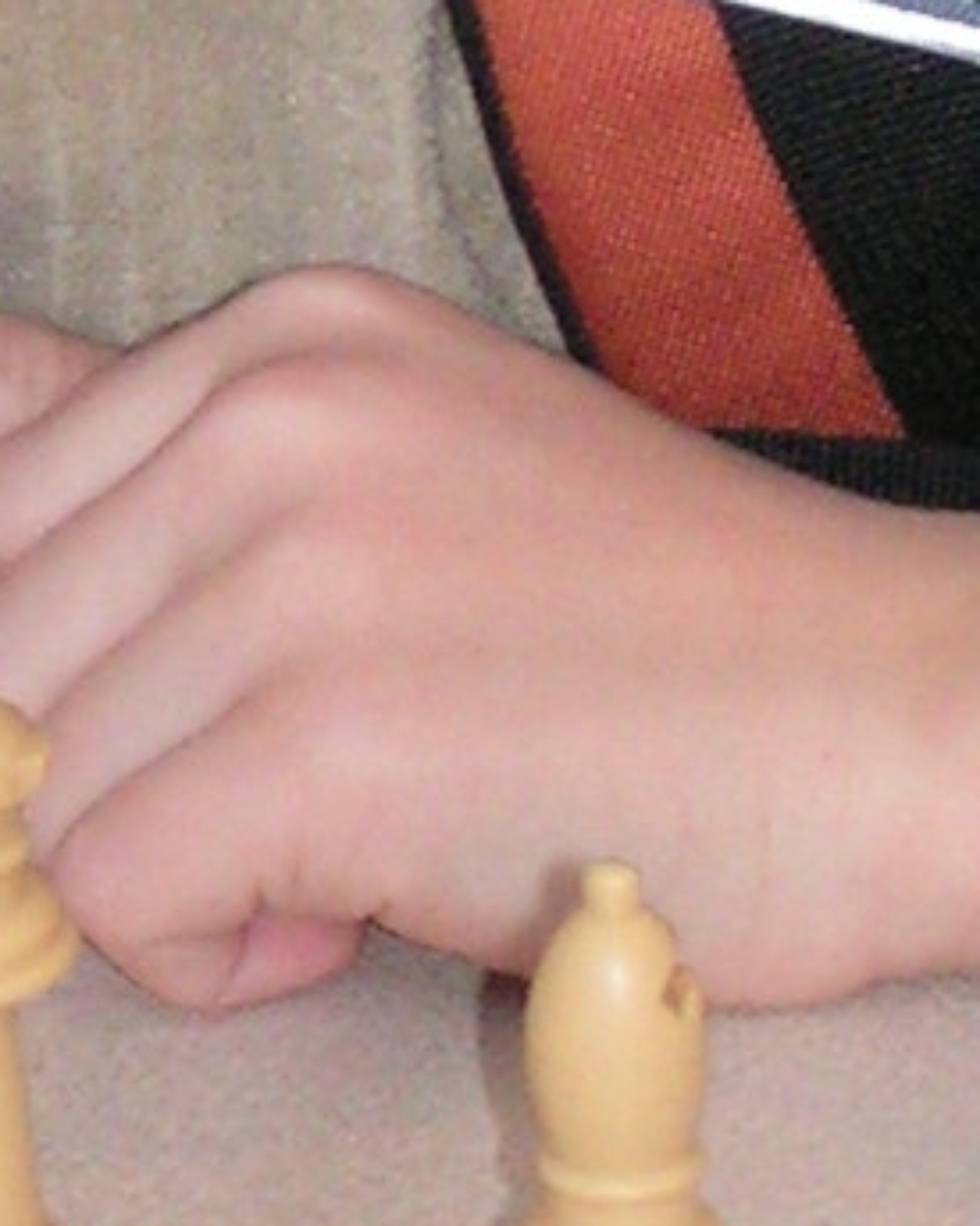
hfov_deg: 3.9
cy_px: 253
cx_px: -360
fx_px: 14327
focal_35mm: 395
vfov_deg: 4.9
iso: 200
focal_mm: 11.4
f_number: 3.3
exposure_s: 1/80
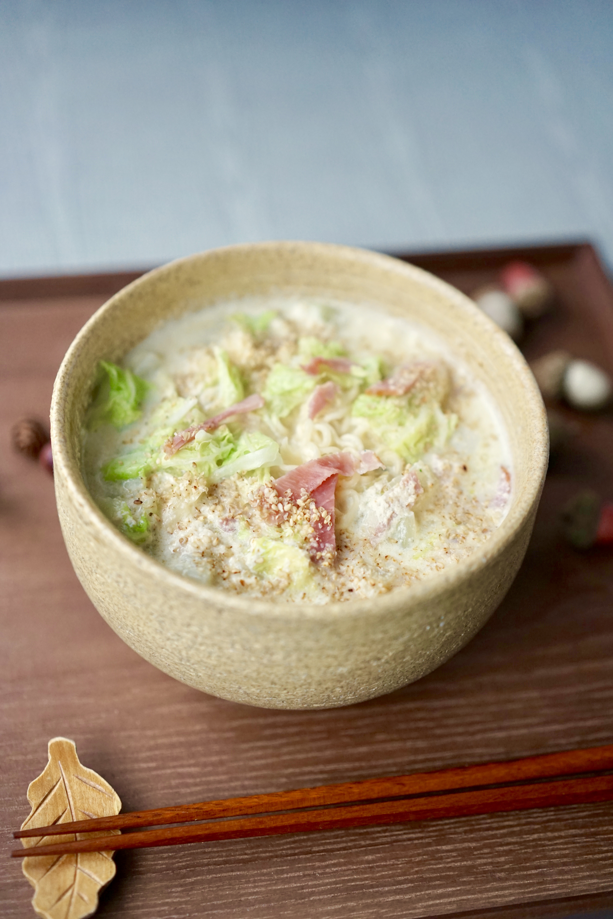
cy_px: 460
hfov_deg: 24.6
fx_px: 1405
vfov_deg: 36.2
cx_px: 306
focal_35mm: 55
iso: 1600
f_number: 2.2
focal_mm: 55
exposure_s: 1/250
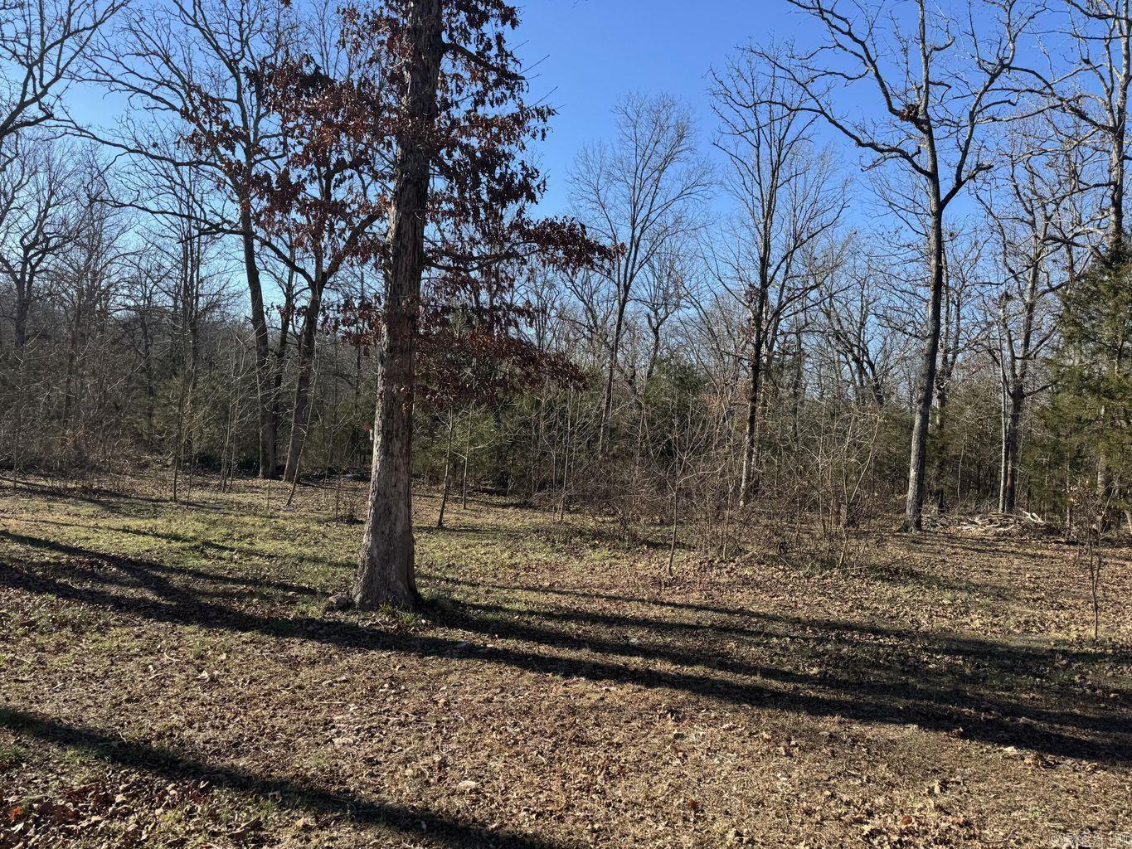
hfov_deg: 71.6
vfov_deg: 56.8
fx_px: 785
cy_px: 424
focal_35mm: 24
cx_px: 566
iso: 80
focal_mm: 6.76
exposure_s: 1/1767
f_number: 1.78
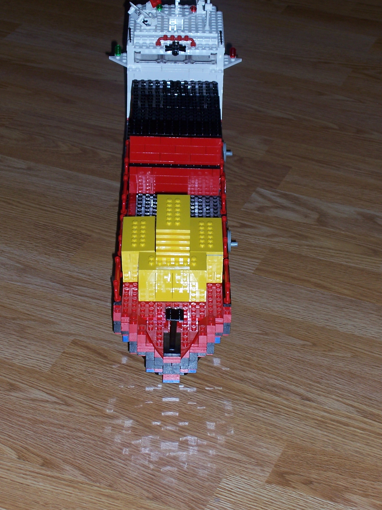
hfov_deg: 16.6
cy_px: 224
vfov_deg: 22.0
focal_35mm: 89
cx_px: 191
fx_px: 1310
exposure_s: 1/90
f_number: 4.1
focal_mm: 13.5
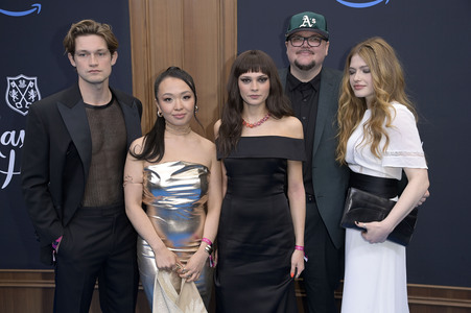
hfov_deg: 44.5
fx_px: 575
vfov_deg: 30.5
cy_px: 156
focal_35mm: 44
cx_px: 236
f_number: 5.6
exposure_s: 1/250
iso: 500
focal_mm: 44
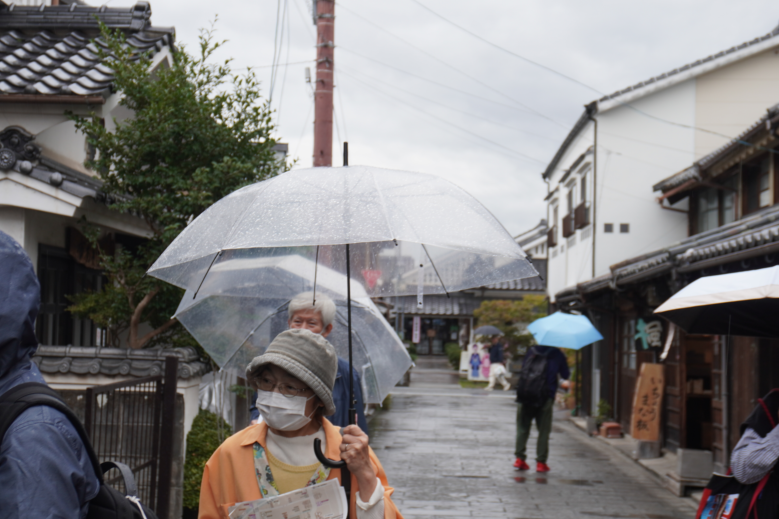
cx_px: 345
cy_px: 269
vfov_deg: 23.8
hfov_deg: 35.0
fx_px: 1233
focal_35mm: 57
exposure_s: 1/80
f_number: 5.6
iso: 100
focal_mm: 30
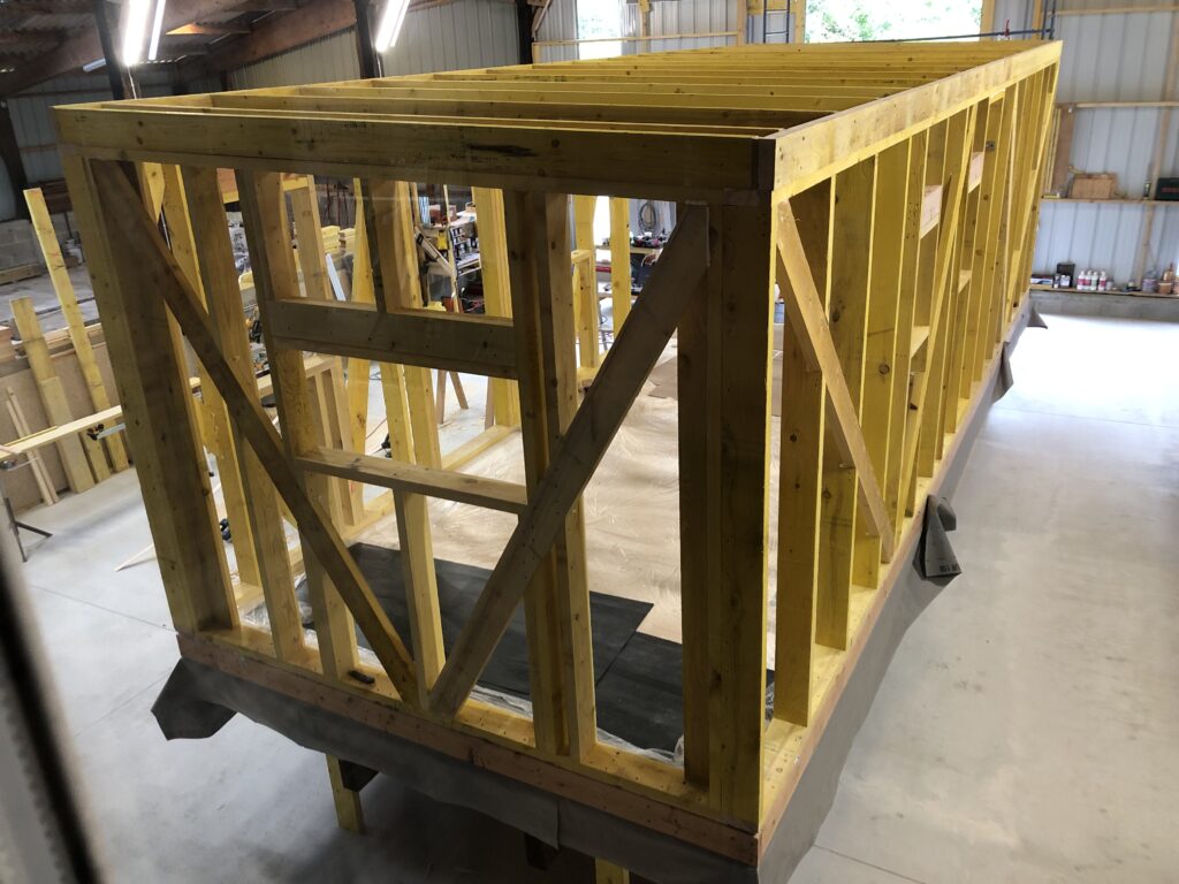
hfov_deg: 63.4
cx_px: 590
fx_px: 954
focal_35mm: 28
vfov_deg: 49.7
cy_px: 442
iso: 50
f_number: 1.8
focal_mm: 3.99
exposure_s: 1/15
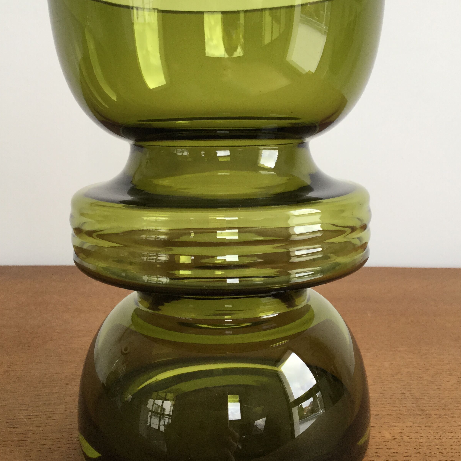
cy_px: 243
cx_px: 231
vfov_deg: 44.9
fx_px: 557
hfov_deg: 44.9
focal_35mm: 37
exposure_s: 1/33
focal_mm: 3.3
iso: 25
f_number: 2.4
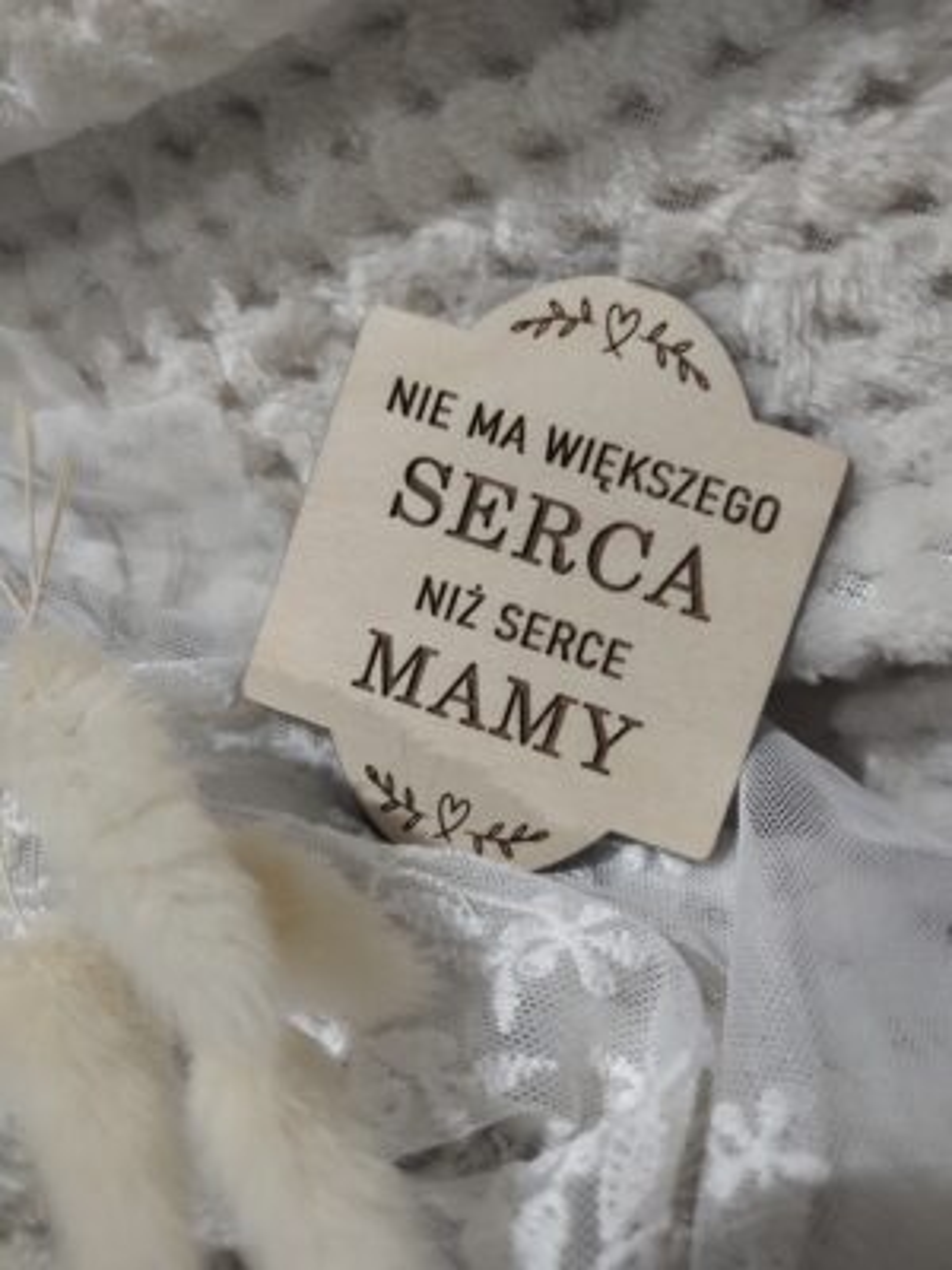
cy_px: 635
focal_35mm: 23
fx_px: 843
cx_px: 476
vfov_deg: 73.9
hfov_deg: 58.9
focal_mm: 5.56
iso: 600
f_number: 1.8
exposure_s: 1/50
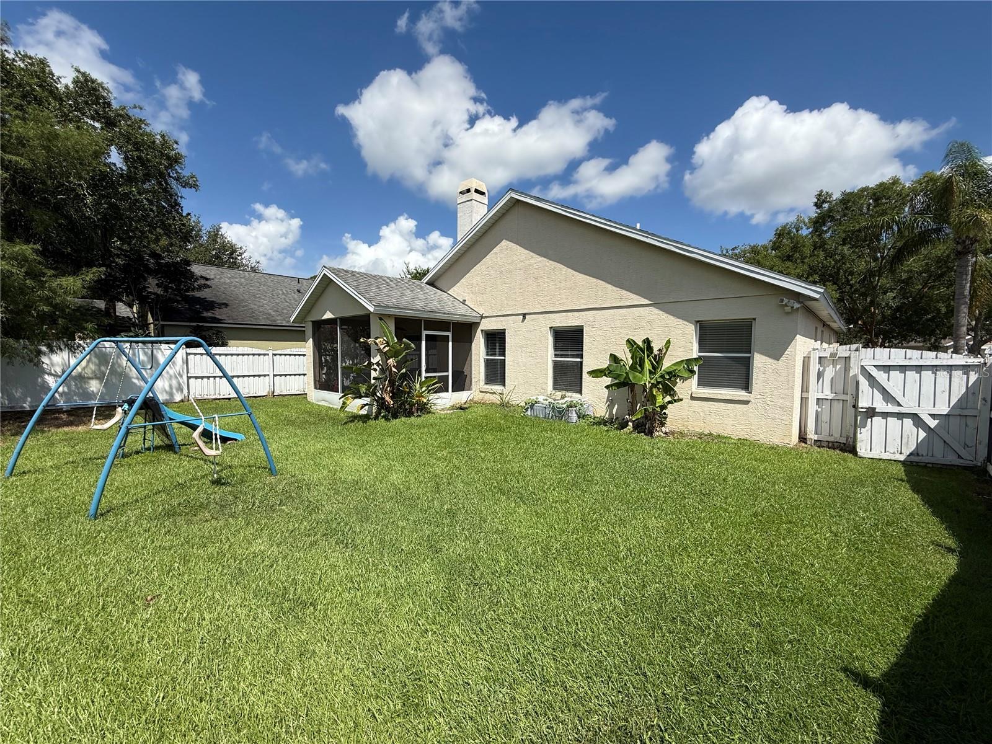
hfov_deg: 102.1
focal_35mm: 14
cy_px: 372
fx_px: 401
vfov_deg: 85.7
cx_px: 496
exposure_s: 1/3125
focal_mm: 2.22
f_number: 2.2
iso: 50
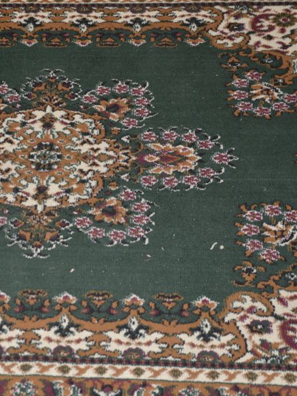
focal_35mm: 95
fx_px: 1088
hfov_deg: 15.4
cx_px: 56
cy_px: 187
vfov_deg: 20.7
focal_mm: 40
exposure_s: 1/60
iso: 200
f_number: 4.5
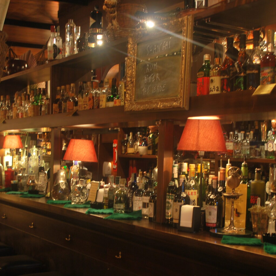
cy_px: 182
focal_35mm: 56
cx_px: 130
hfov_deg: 30.6
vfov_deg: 30.4
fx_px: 505
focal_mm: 22
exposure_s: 2
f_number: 4
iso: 100
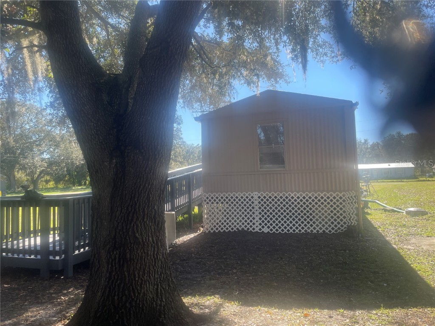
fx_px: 327
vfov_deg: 53.1
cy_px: 163
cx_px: 218
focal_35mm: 26
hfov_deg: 67.3
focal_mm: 4.2
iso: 32
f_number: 1.6
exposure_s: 1/636
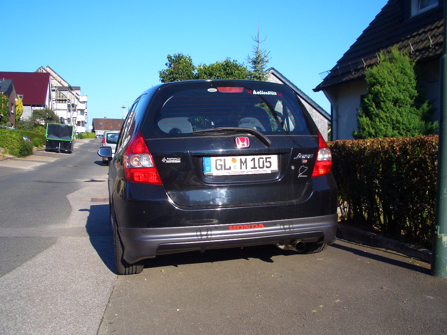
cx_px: 224
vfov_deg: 40.7
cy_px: 168
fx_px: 452
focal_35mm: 35
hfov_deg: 52.6
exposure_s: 1/640
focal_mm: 5.8
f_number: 4.3
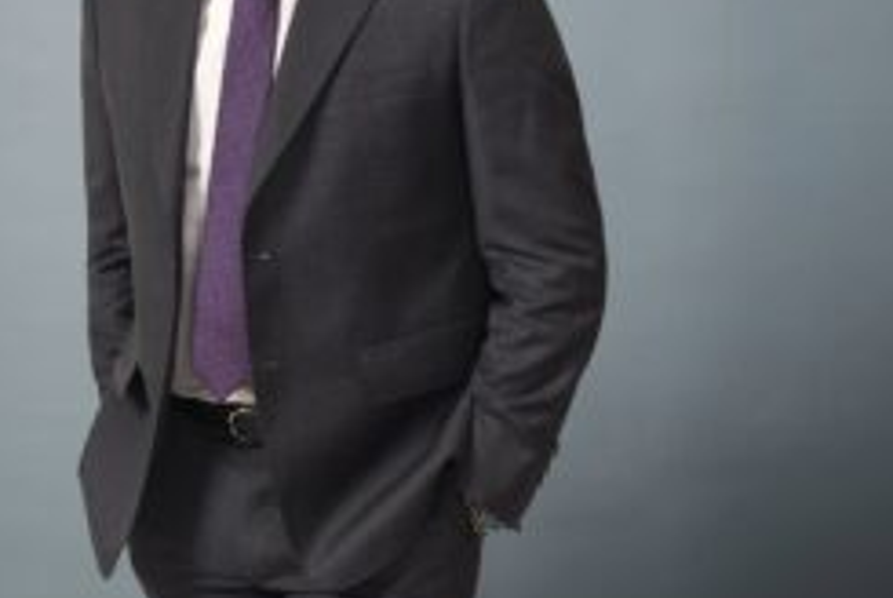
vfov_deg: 17.7
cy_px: 150
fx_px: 1912
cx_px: 255
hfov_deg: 26.0
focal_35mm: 77
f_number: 8
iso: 100
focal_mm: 42
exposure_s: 1/125
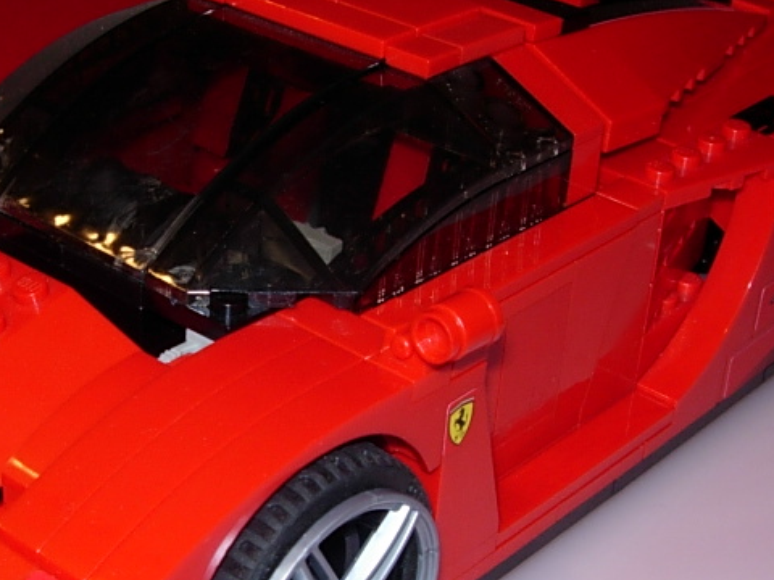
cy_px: 411
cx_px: 264
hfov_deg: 24.0
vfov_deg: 18.1
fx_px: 1811
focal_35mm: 81
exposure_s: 1/64
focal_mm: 7.8
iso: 79
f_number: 4.8
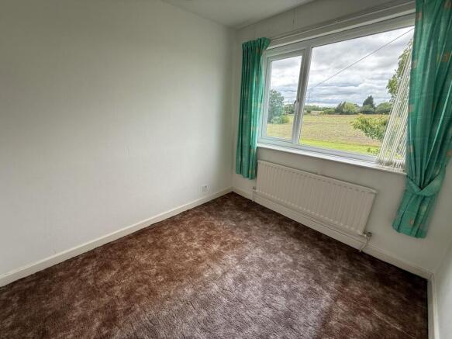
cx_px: 226
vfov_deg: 85.7
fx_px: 183
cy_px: 170
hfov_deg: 102.1
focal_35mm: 14
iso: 50
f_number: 2.2
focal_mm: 2.22
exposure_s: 1/191
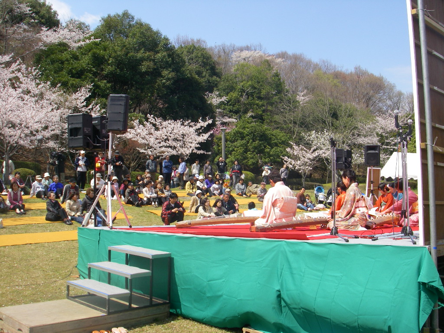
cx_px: 222
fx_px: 487
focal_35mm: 38
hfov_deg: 49.0
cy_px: 166
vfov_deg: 37.7
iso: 64
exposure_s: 1/160
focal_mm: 6.3
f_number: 6.6
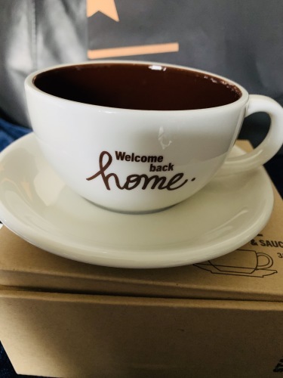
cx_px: 142
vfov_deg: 67.3
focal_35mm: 26
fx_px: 283
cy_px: 189
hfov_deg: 53.1
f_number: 1.8
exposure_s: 1/30
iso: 640
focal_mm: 4.25
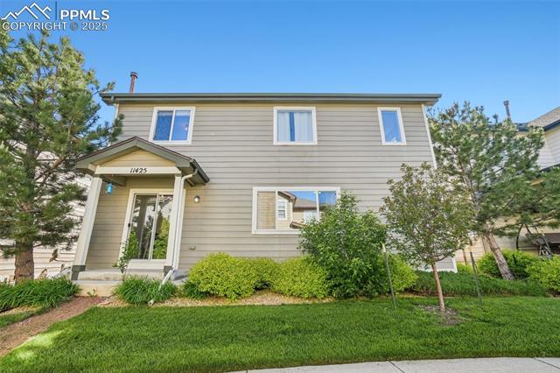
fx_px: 233
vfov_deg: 77.3
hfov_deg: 100.4
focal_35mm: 15
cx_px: 280
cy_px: 186
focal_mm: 10
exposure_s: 1/400
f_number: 8
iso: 400
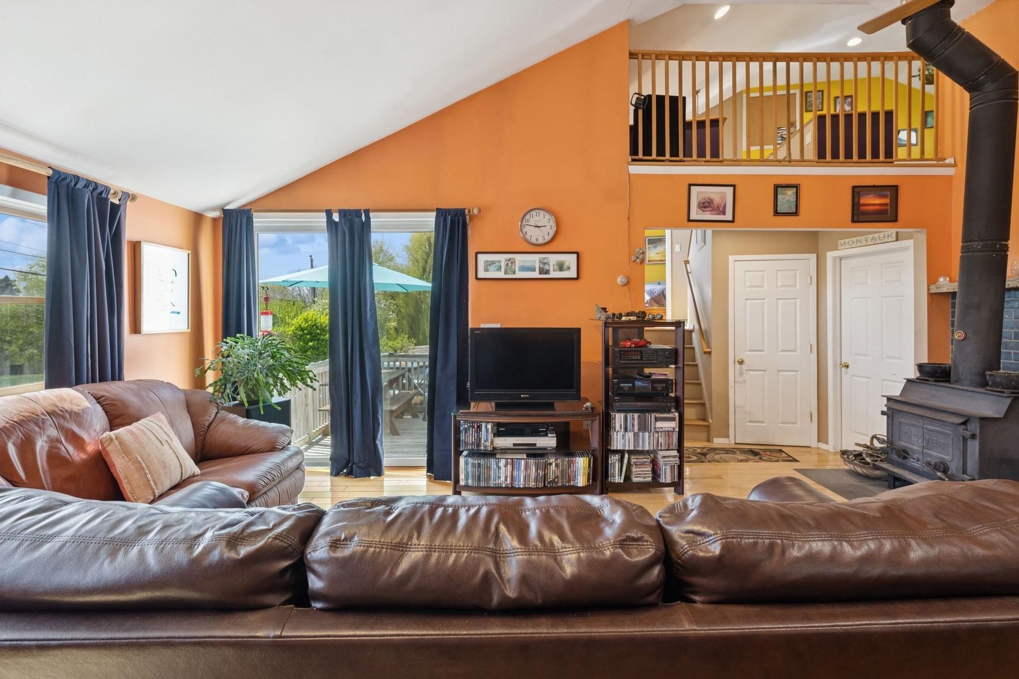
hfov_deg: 96.7
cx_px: 510
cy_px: 340
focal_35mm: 16
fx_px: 453
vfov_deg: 73.7
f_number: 8
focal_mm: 16
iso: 400
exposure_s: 1/60
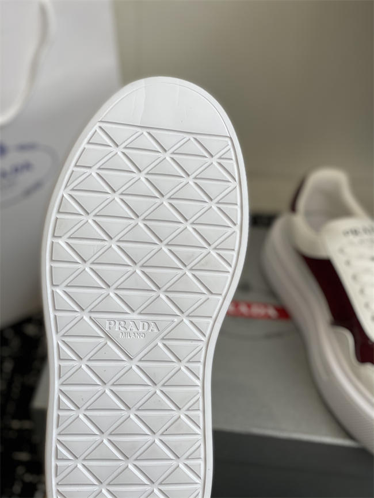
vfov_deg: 36.8
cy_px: 249
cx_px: 187
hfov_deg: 28.0
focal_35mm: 52
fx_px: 749
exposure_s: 1/358
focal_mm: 6
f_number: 2
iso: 20
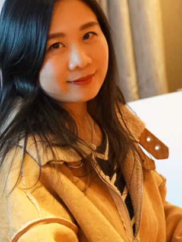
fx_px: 1464
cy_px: 80
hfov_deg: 7.1
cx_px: 187
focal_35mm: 209
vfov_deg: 9.5
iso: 6400
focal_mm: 55
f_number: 4
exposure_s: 1/20
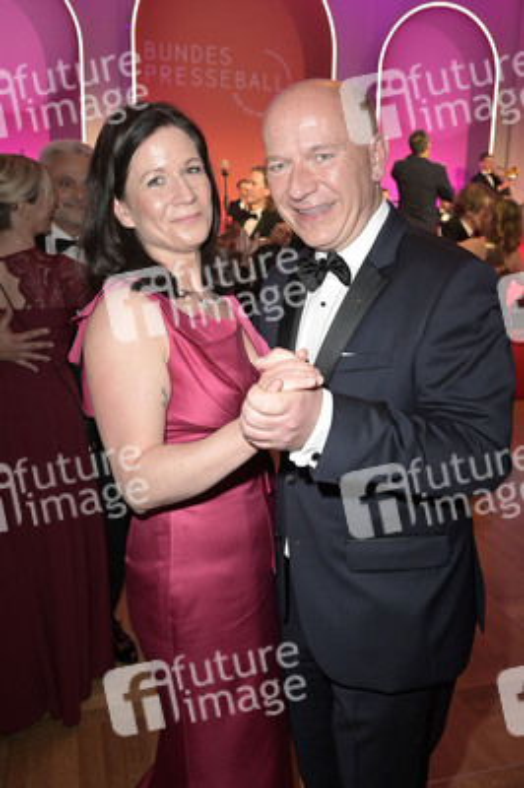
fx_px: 678
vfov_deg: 60.3
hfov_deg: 42.3
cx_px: 262
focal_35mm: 31
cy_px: 394
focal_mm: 31
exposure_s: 1/100
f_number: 5
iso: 3200
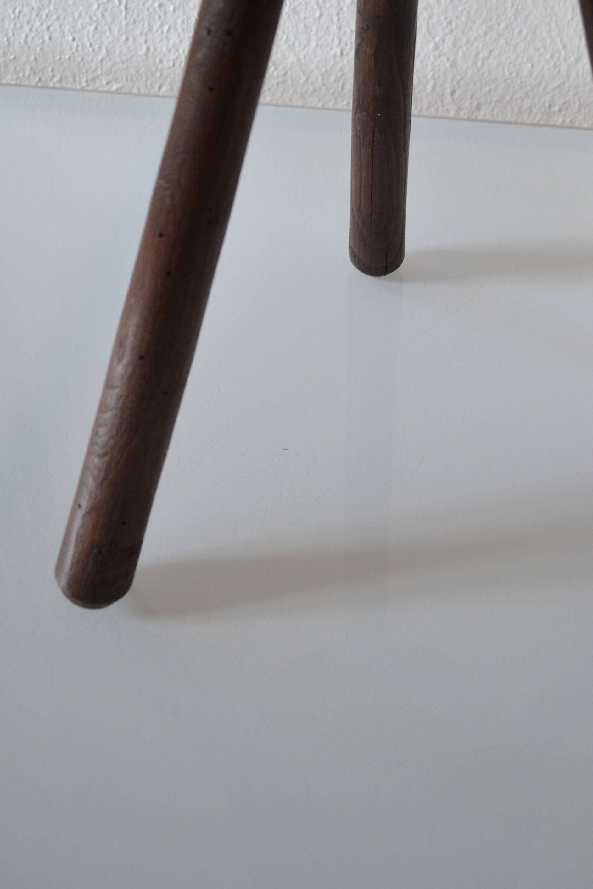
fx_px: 1087
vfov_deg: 43.0
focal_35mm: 44
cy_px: 217
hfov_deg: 30.4
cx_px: 378
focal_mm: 18
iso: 400
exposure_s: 1/40
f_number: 3.5
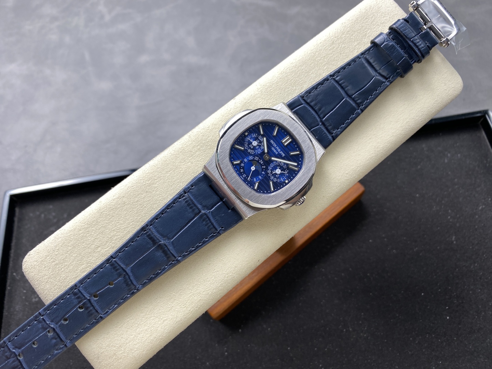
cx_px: 246
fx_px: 355
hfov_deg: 69.4
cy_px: 184
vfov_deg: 54.9
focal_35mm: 25
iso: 32
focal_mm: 4.25
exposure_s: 1/122
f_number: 1.8
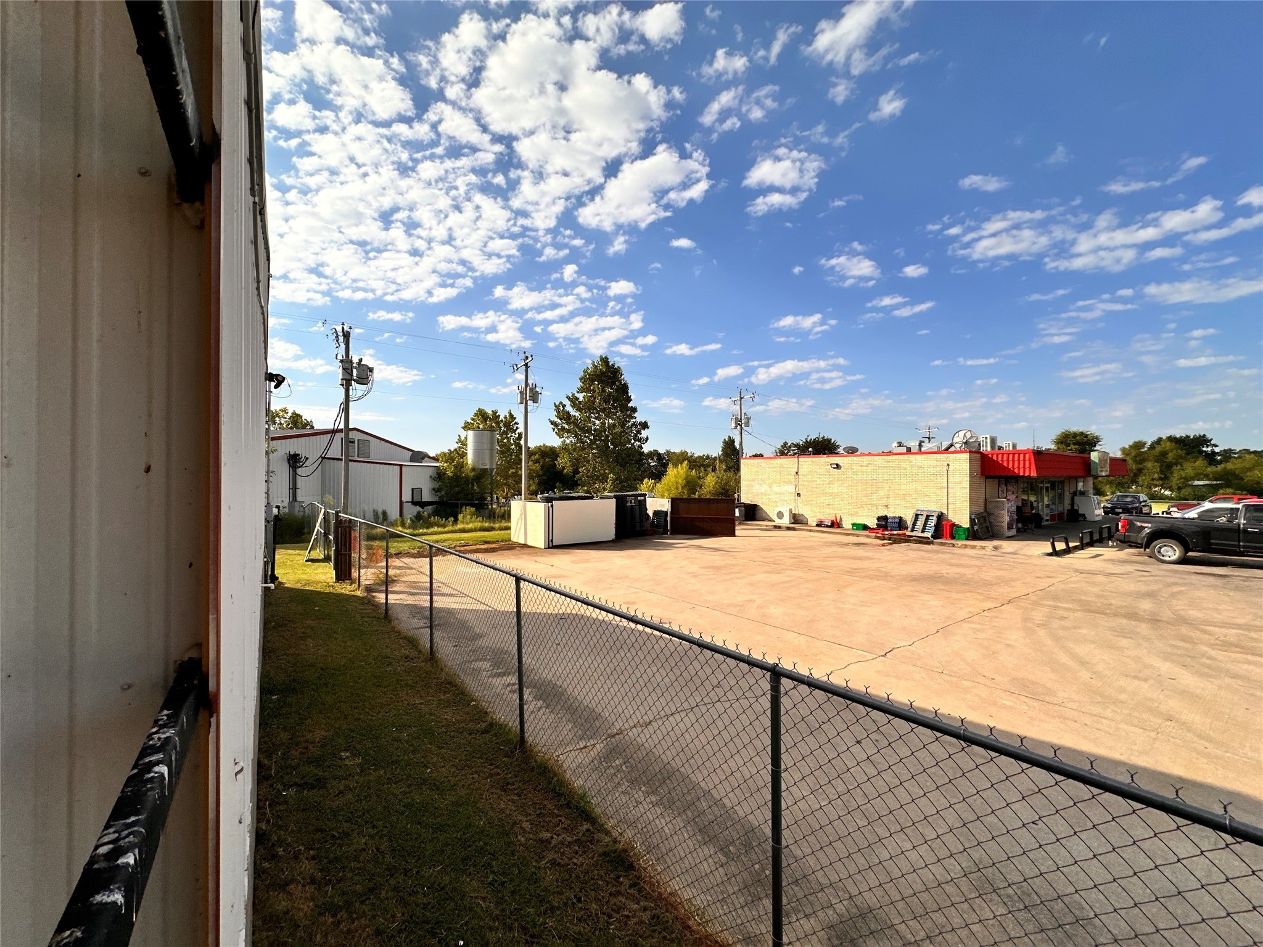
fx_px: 511
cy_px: 474
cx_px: 632
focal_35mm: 14
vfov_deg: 85.7
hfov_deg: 102.1
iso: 50
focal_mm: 2.22
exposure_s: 1/3333
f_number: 2.2
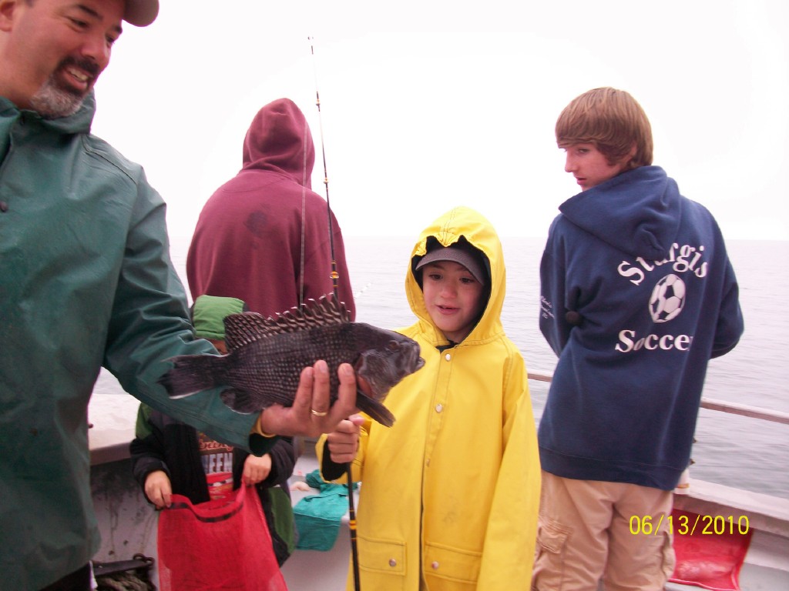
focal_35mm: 32
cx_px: 394
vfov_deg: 44.2
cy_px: 296
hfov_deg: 56.8
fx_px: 729
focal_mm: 5.7
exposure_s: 1/100
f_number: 2.8
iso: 64
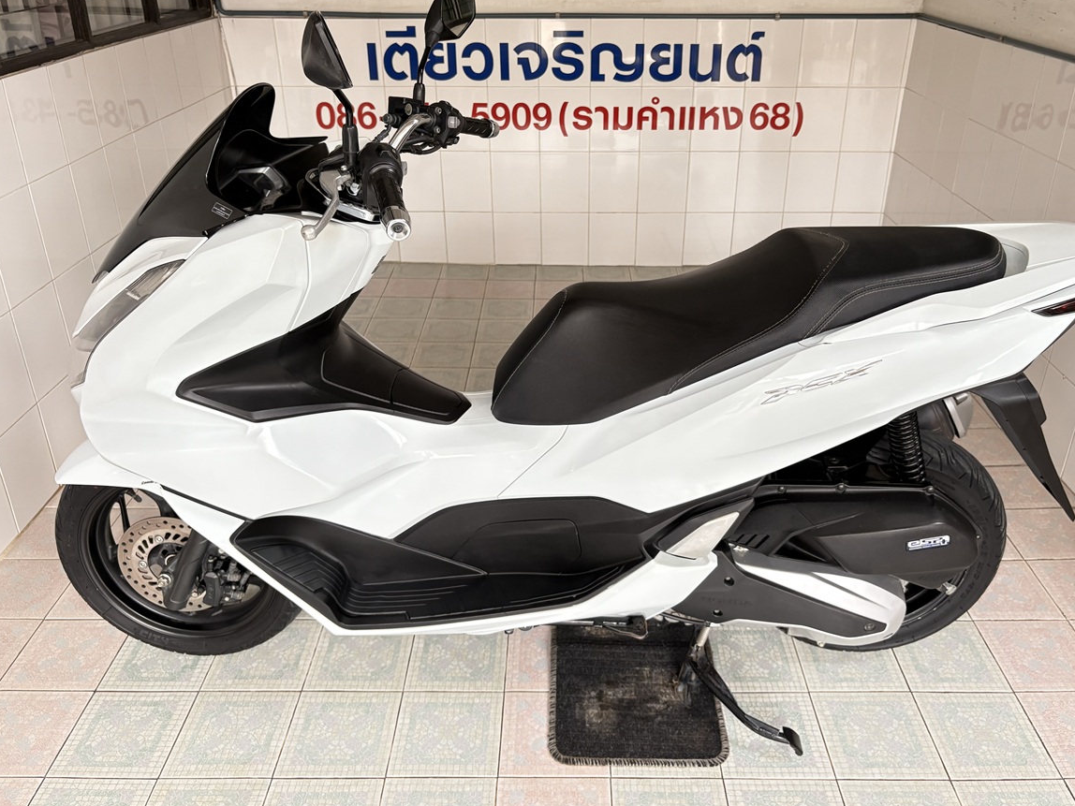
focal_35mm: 29
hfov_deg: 61.6
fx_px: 901
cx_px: 566
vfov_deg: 48.2
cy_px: 361
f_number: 1.6
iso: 160
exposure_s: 1/60
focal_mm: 5.96
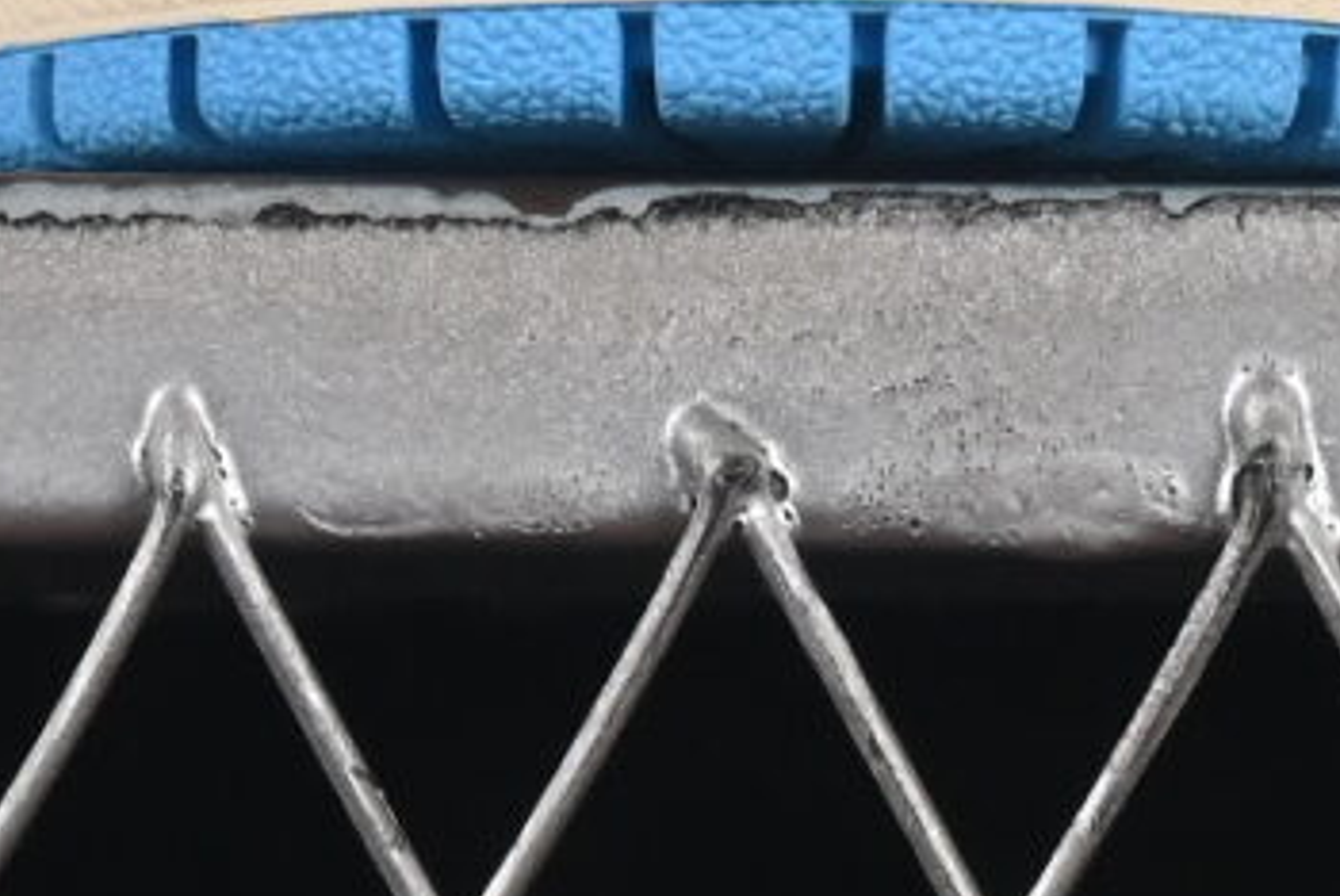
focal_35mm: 548
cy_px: -1874
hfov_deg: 3.7
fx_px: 20414
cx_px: 1792
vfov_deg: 2.5
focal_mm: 50
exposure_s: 1/80
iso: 160
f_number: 8
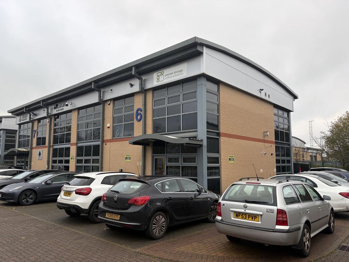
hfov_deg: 67.3
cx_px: 174
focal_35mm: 26
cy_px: 131
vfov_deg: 53.1
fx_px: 262
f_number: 1.6
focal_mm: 5.96
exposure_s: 1/153
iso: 32
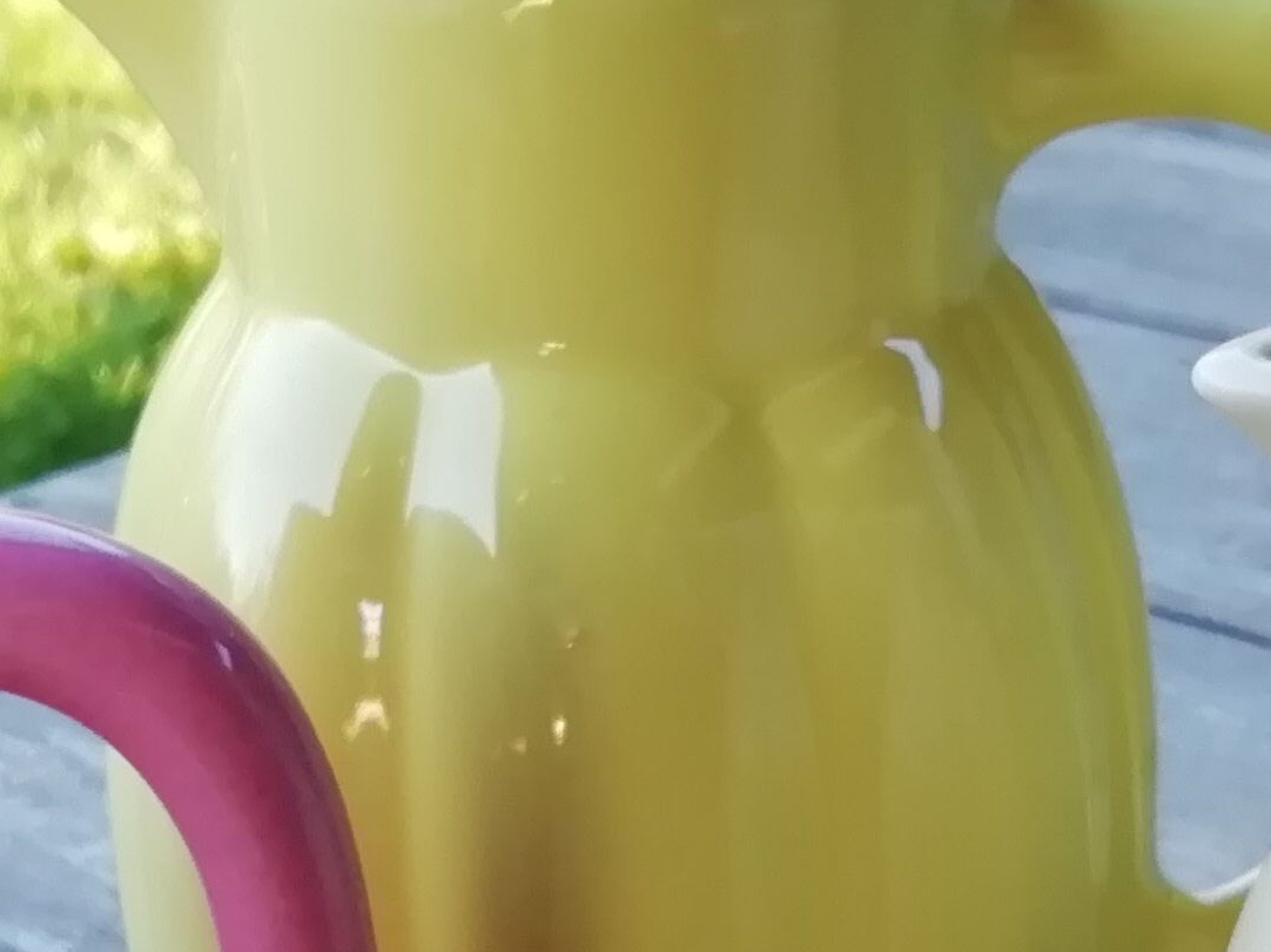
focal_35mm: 100
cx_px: 706
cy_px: 1160
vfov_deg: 14.3
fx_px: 3671
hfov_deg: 19.6
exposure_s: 1/100
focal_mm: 3.21
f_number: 2.2
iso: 80
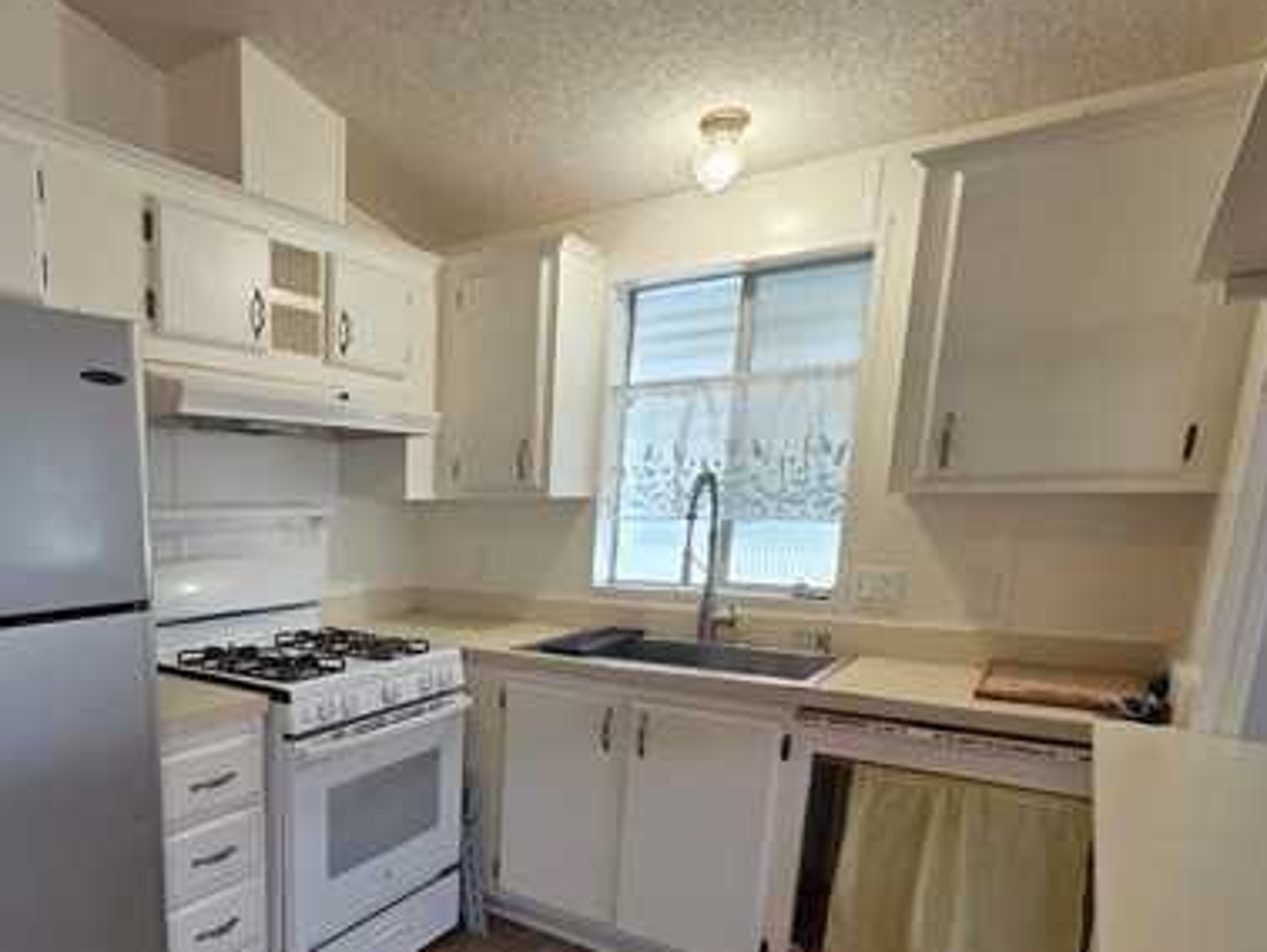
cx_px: 322
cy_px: 680
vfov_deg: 58.8
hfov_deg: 71.3
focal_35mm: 22
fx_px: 806
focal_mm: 2.2
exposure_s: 1/120
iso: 160
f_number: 1.9
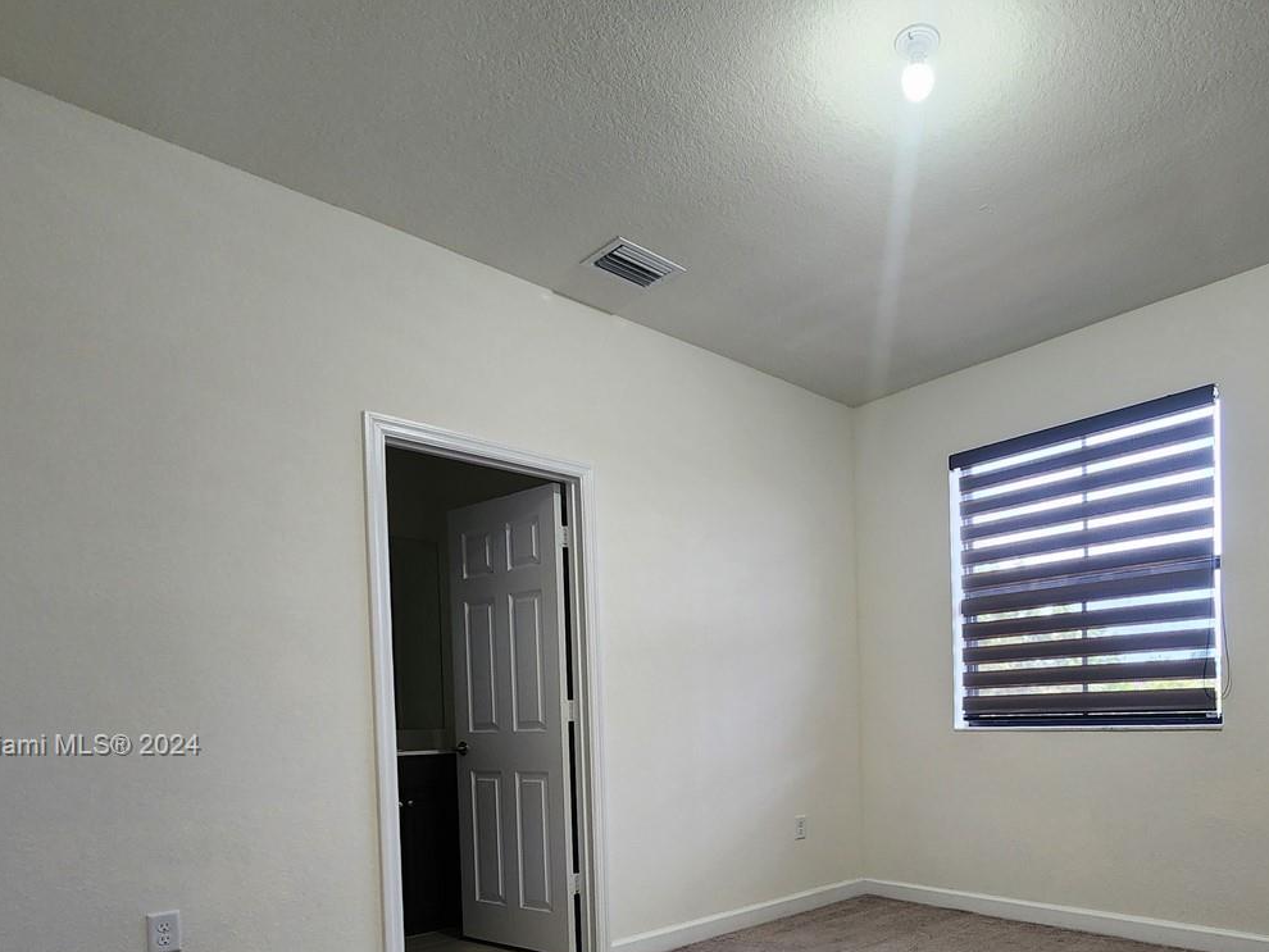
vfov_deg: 59.1
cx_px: 815
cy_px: 747
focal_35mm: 21
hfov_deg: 77.1
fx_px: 770
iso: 200
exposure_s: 1/60
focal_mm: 2.2
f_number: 2.2
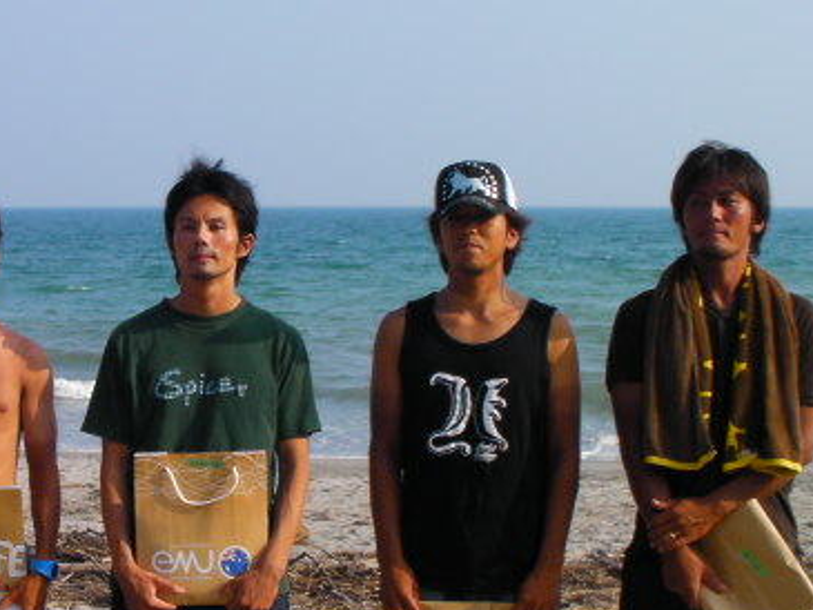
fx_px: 2349
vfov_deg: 14.8
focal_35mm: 100
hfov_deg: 19.5
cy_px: 318
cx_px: 189
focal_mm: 9.5
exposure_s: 1/340
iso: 50
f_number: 4.1
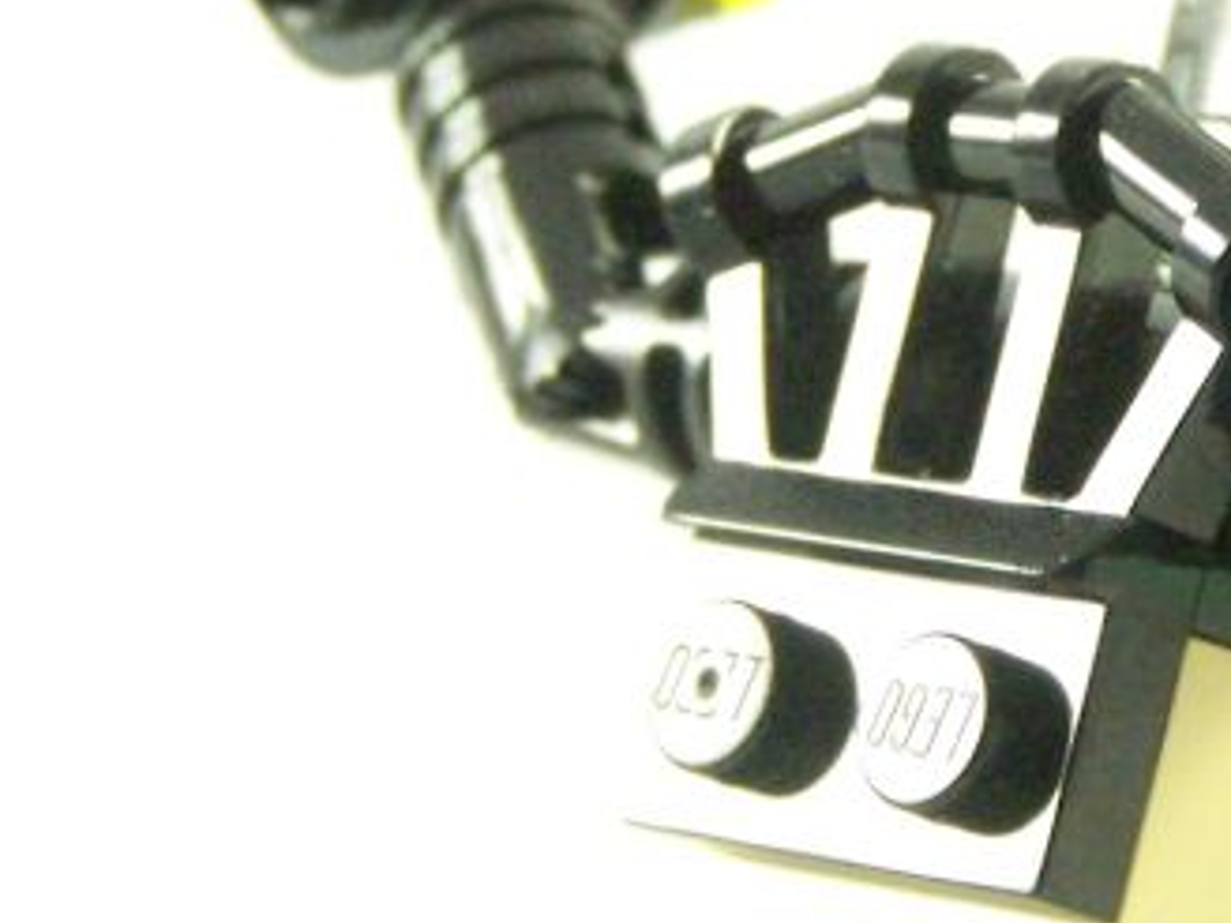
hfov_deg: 7.7
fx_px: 9104
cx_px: 1411
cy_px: 383
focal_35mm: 256
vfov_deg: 5.8
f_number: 3.6
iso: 400
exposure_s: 1/60
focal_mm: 13.7
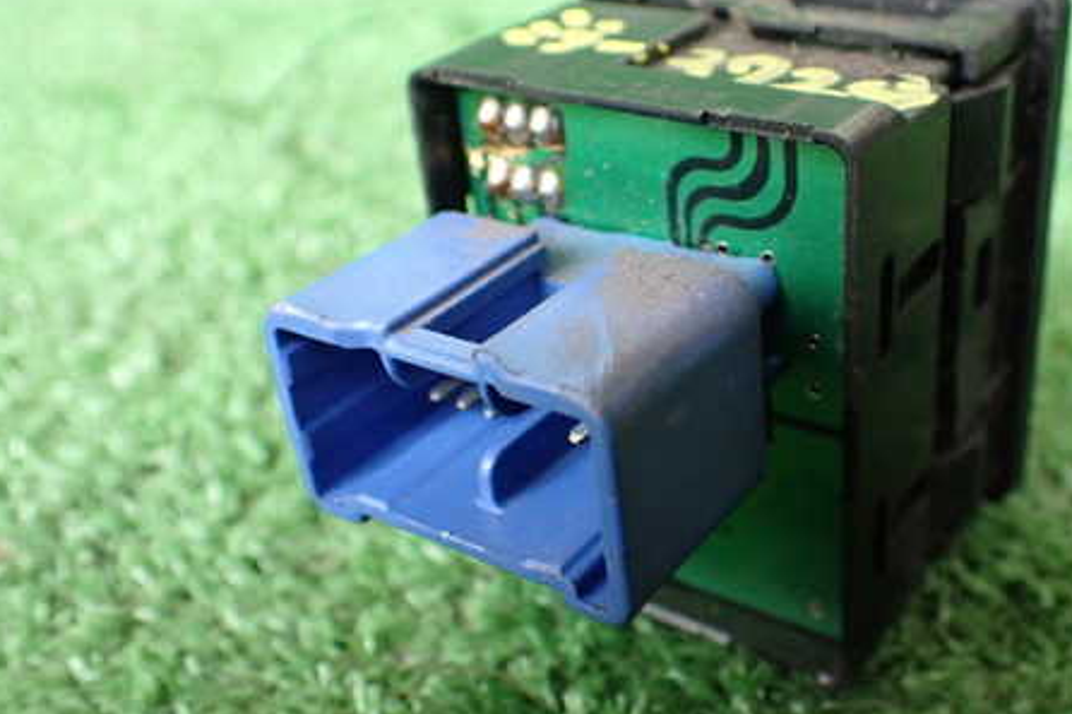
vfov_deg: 31.9
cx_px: 671
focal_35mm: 42
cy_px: 356
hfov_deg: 46.0
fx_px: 1250
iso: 640
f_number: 2.3
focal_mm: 5.4
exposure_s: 1/125
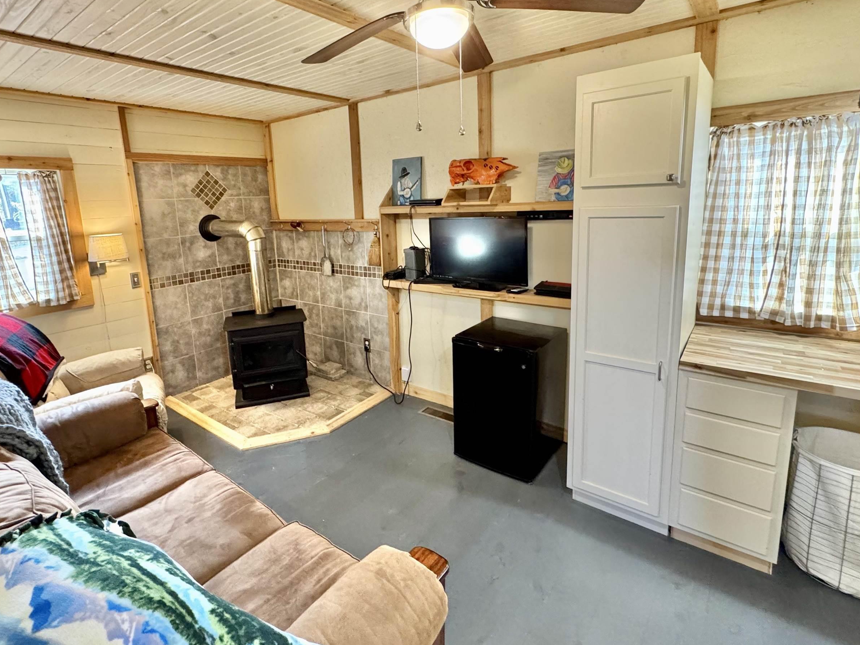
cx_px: 404
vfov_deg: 71.1
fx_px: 447
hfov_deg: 87.7
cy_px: 272
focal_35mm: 18
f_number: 2.2
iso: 500
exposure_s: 1/60
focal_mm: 2.22
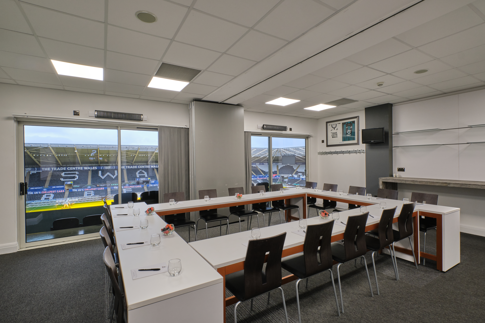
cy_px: 162
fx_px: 216
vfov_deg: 73.7
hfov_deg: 96.7
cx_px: 242
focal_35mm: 16
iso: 160
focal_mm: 10.5
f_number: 9
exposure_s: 1/8.33
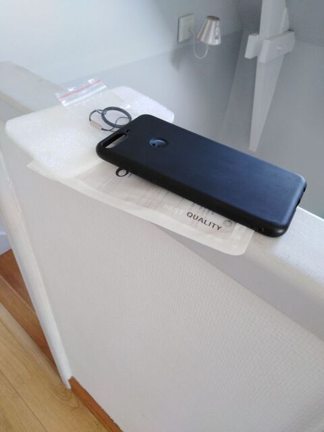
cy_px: 216
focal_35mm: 25
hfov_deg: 54.9
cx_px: 162
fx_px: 312
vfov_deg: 69.4
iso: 167
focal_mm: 3.37
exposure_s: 1/30
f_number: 2.2
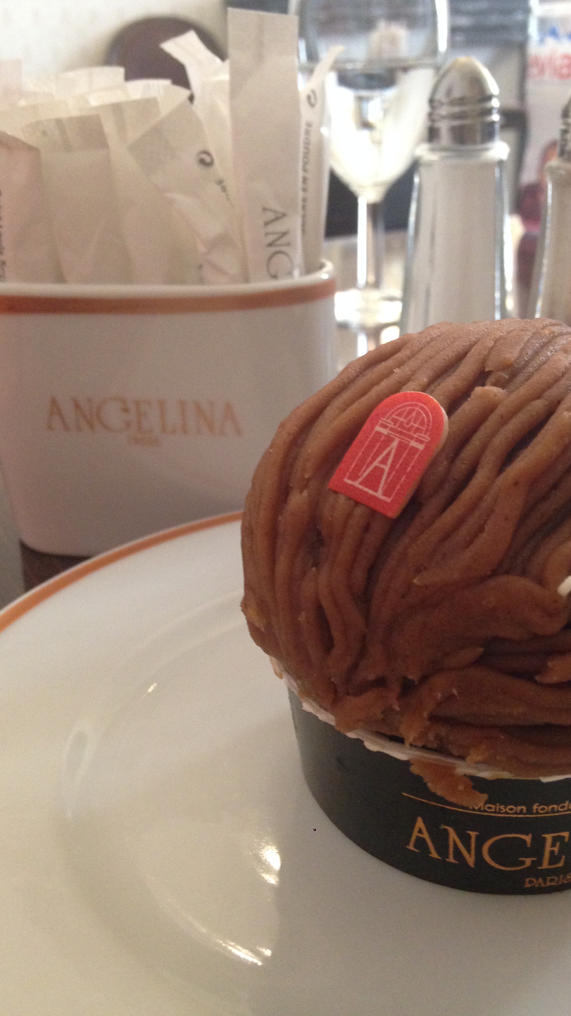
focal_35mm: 36
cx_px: 329
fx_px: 969
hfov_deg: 32.8
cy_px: 508
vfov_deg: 55.3
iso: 320
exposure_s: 1/20
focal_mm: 4.12
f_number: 2.4
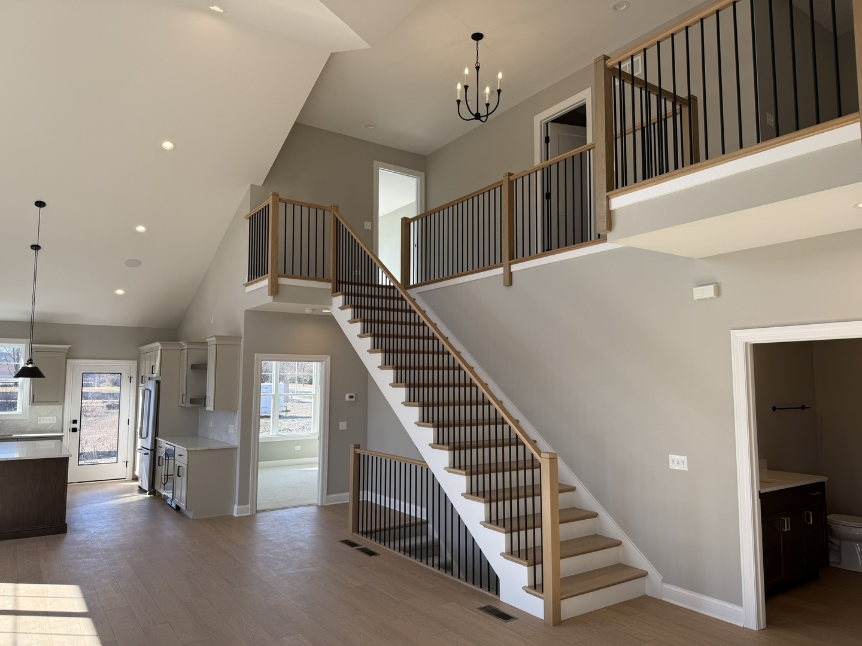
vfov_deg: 56.8
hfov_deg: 71.6
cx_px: 431
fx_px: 598
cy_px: 323
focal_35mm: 24
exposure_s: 1/517
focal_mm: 6.76
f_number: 1.78
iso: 80
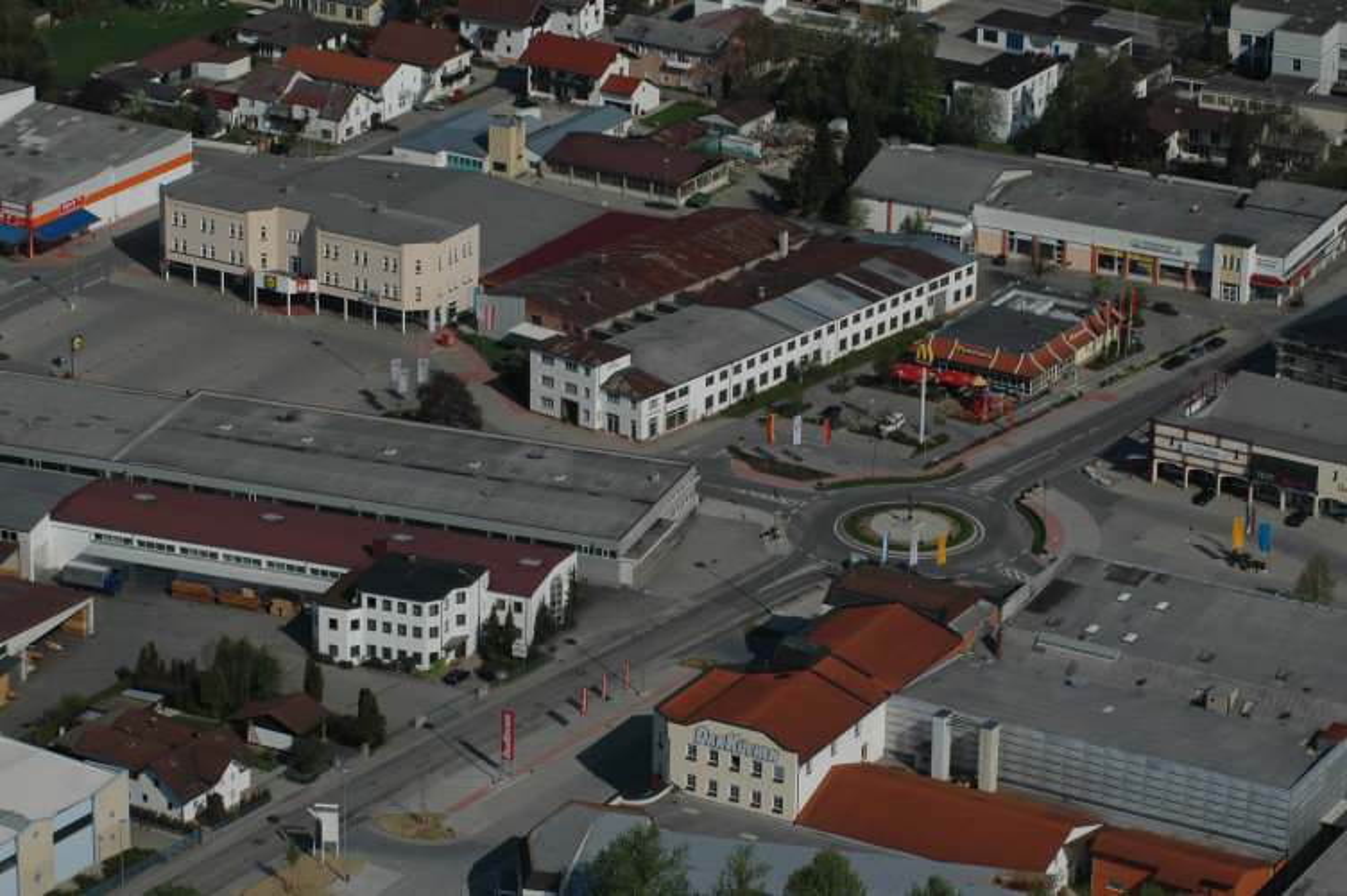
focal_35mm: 120
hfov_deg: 17.1
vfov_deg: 11.4
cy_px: 448
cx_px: 674
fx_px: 4486
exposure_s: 1/640
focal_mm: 80
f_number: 13
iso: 200
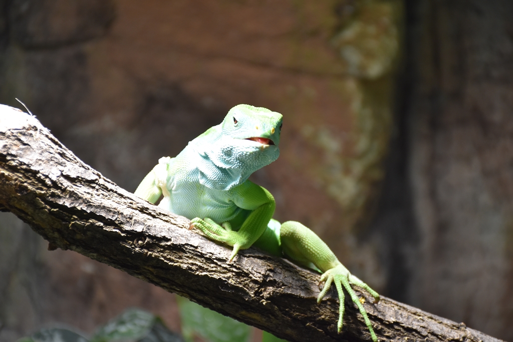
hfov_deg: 13.0
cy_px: 171
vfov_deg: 8.7
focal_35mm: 158
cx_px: 256
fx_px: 2245
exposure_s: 1/125
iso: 800
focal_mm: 105
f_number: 5.6
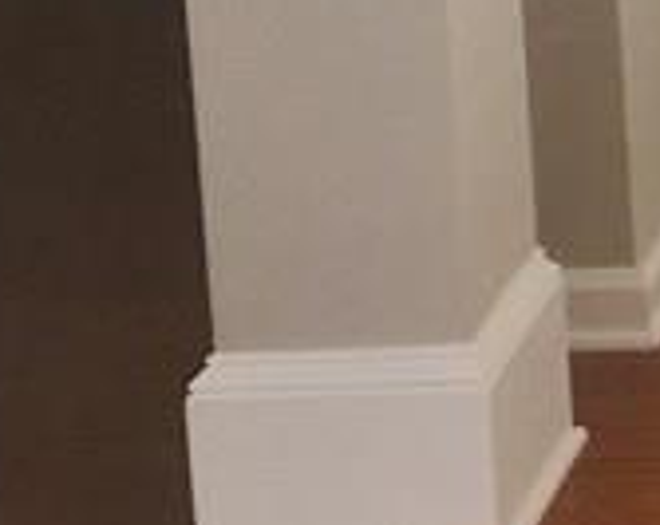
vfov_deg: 8.5
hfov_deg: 9.3
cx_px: 1838
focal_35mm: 174
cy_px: -426
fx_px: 3393
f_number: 2.2
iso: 25
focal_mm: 4.15
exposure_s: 1/60
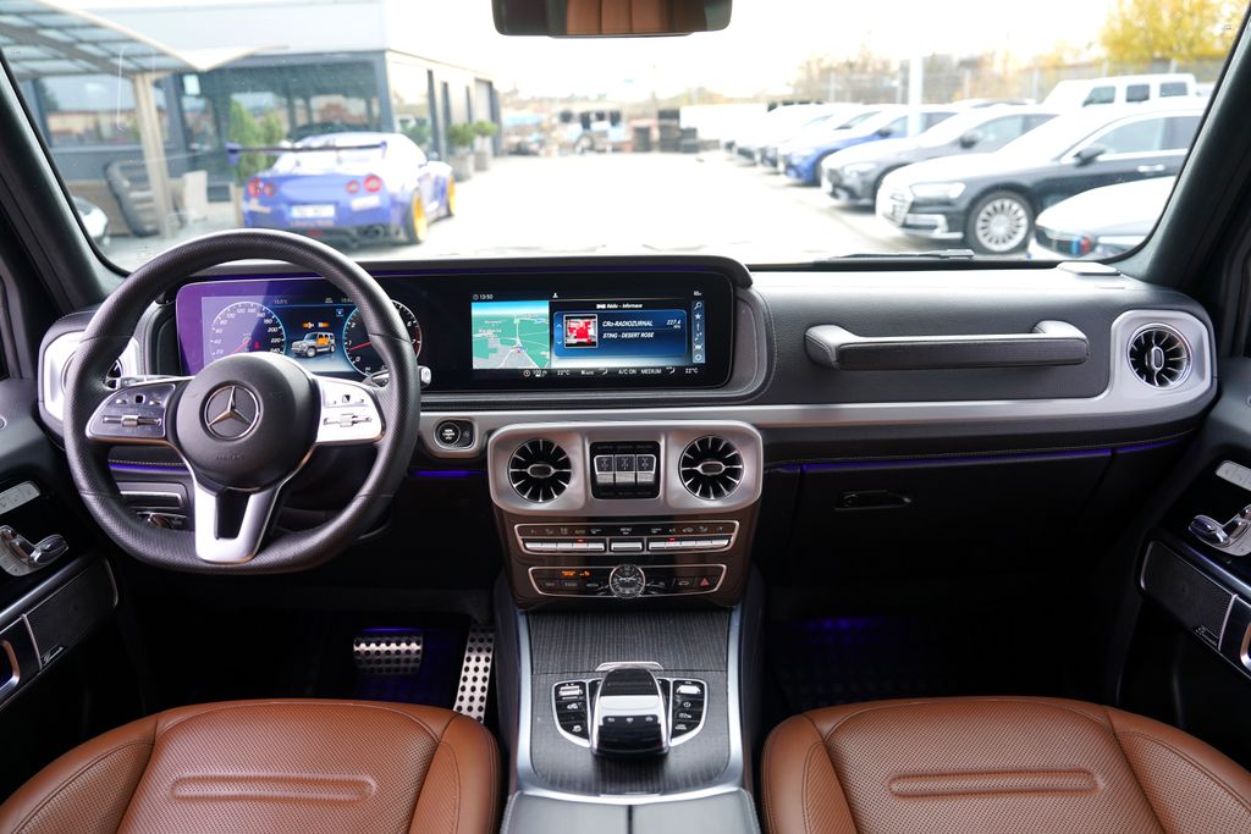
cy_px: 417
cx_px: 626
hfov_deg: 73.7
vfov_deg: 53.1
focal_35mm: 24
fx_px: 834
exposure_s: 1/40
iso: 100
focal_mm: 24
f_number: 3.2
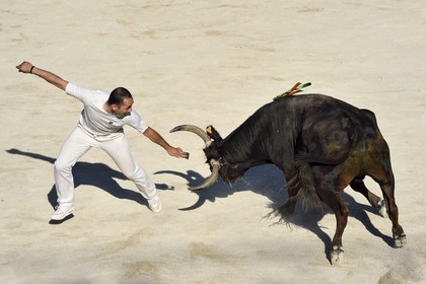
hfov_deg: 10.3
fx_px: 2366
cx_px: 213
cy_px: 142
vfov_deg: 6.9
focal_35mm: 200
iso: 400
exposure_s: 1/1250
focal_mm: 200
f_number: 9
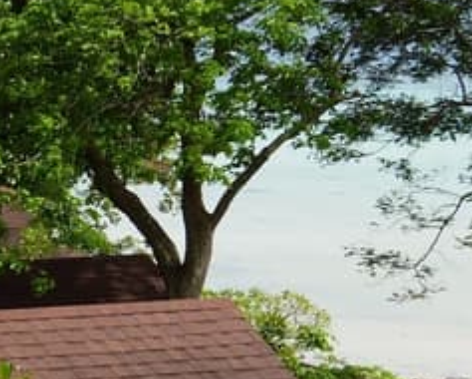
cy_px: 250
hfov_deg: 8.8
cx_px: -803
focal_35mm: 190
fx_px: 2656
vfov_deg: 8.1
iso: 125
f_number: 11
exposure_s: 1/160
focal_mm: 24
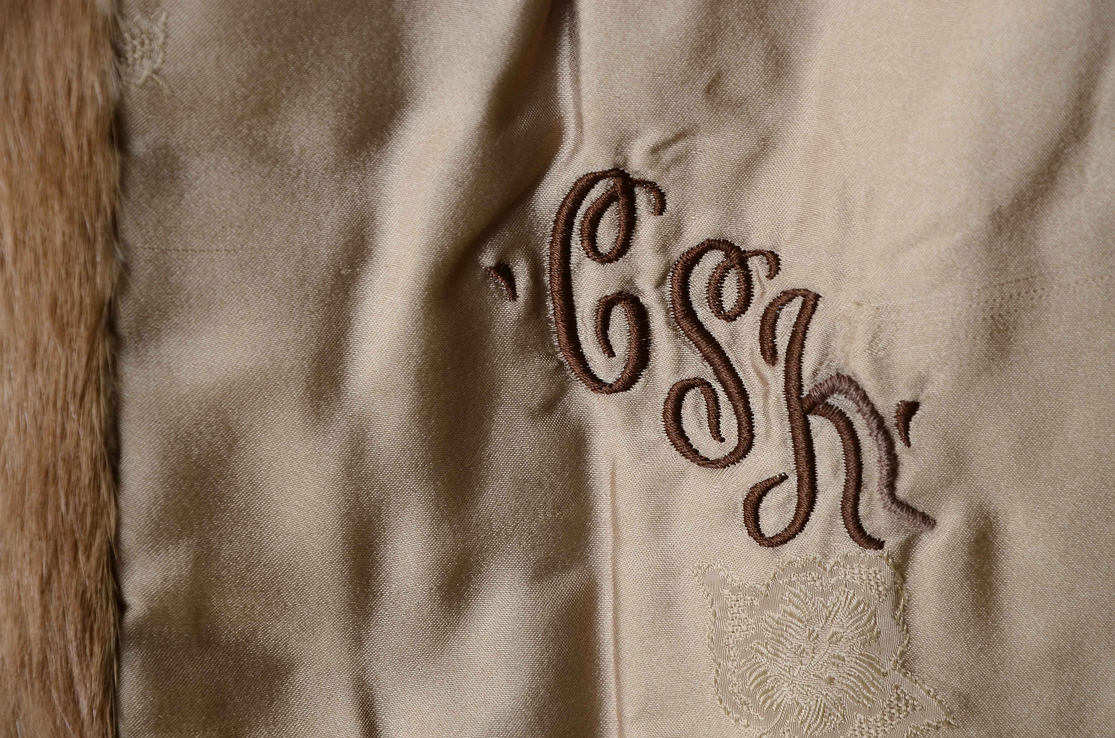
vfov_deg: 8.7
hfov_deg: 13.1
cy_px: 369
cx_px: 558
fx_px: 4868
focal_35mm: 158
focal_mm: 105
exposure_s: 1/60
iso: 160
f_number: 8
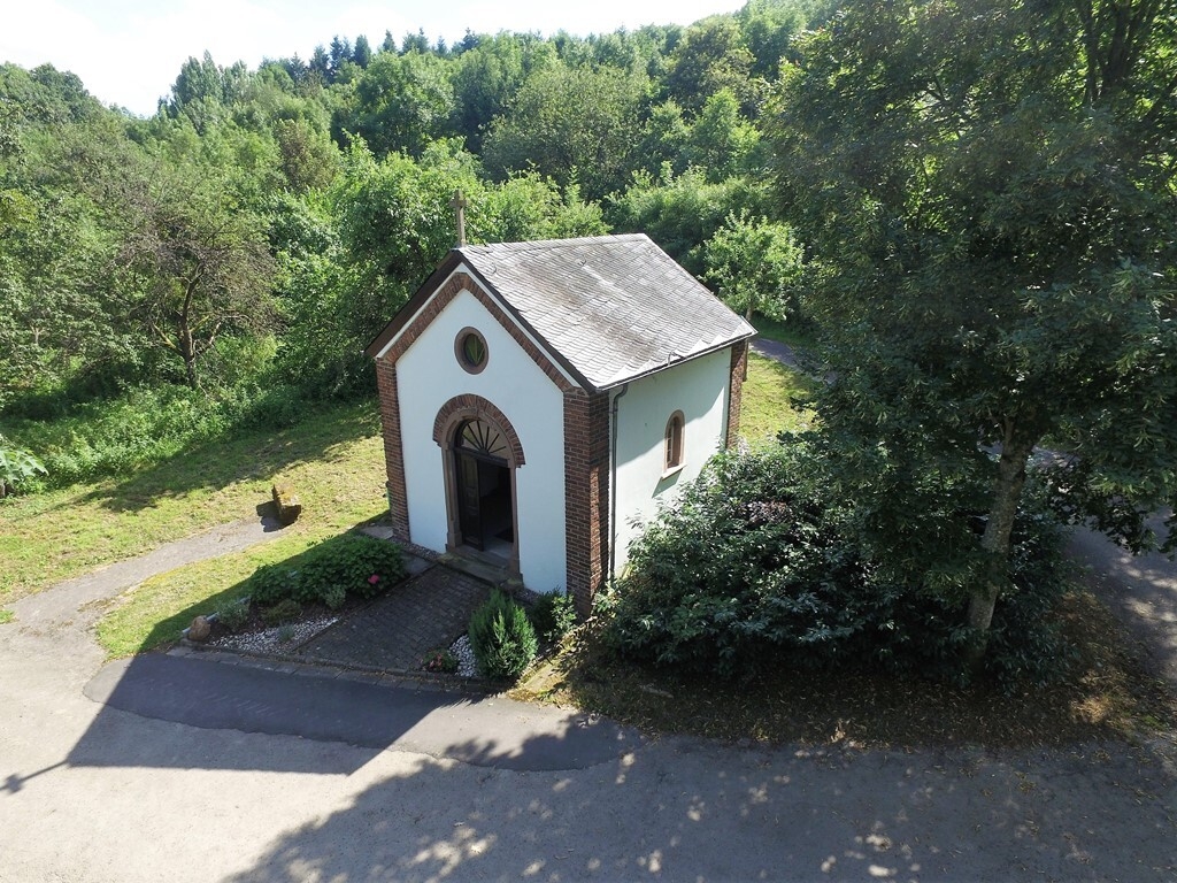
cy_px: 442
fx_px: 680
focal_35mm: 20
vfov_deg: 66.0
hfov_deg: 81.7
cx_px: 588
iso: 100
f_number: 2.8
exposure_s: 1/345
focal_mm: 3.61
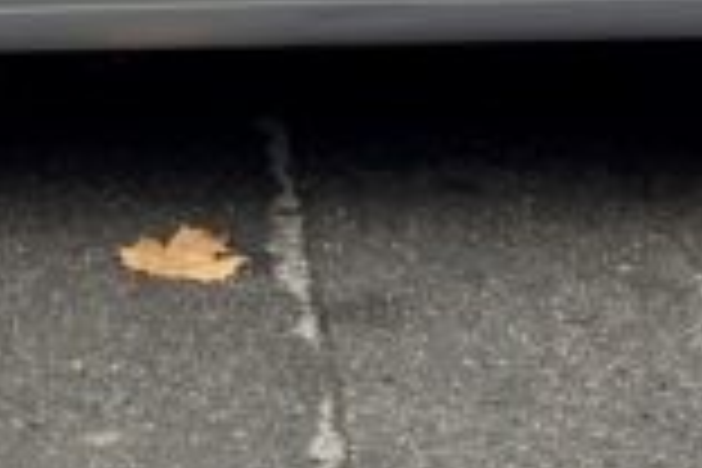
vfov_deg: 9.0
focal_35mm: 139
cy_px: -639
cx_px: 68
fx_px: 2710
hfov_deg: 14.6
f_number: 1.8
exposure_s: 1/122
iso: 32
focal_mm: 4.25
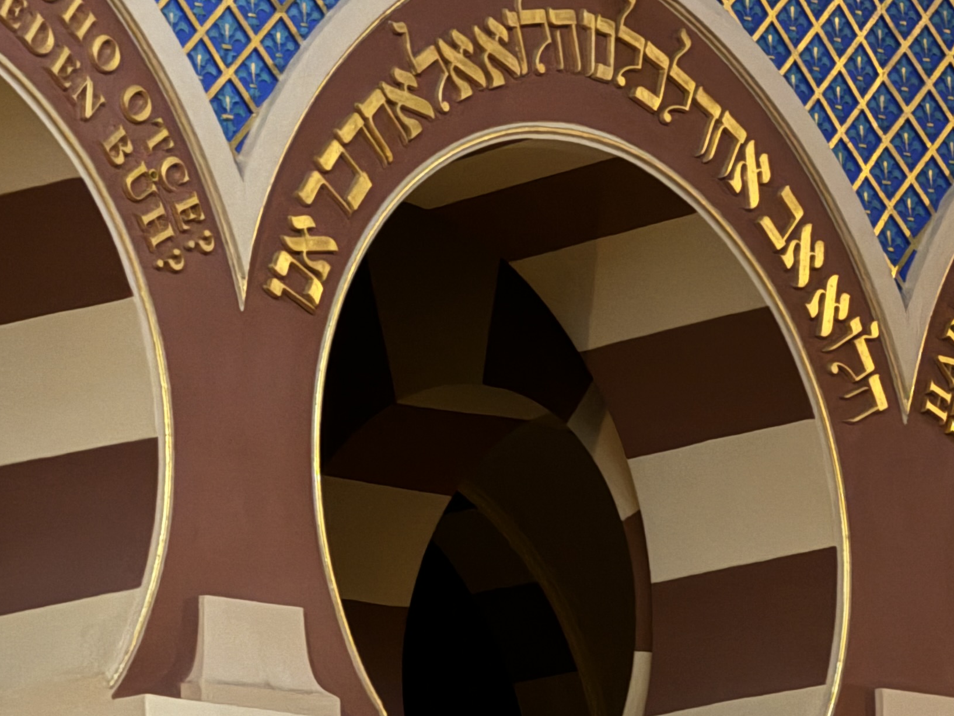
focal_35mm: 296
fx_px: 8157
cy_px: 369
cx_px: 556
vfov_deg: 5.0
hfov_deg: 6.7
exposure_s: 1/4
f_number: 2.8
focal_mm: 15.66
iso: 1000
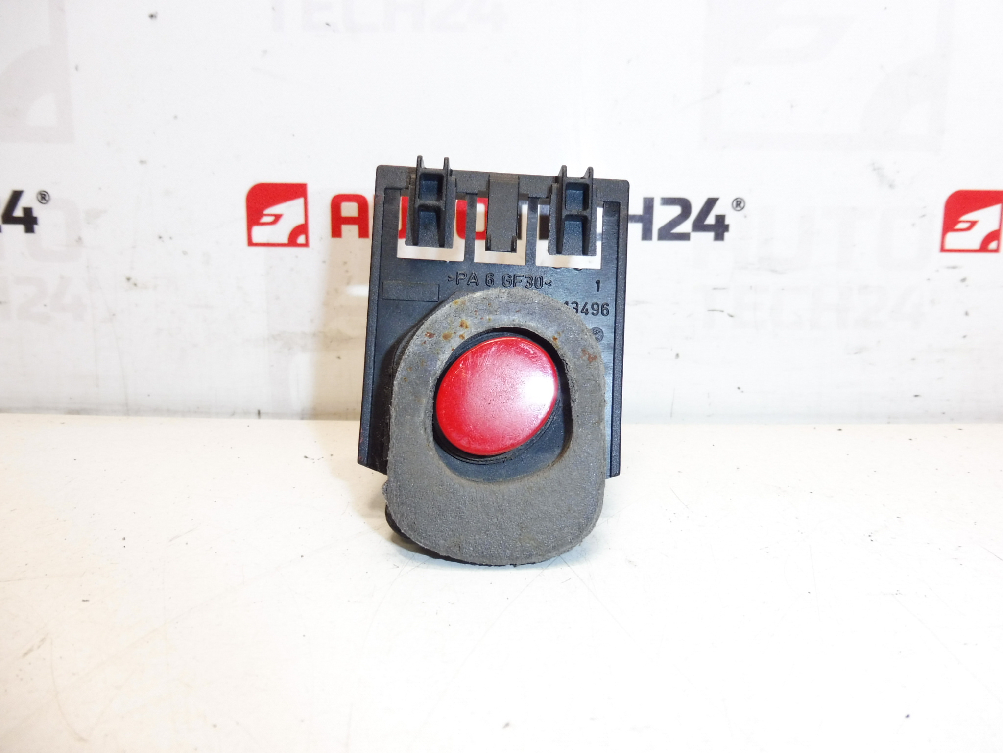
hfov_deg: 71.6
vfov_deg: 56.8
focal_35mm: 24
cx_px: 502
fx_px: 695
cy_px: 376
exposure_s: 1/60
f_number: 3.5
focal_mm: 4.3
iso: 200
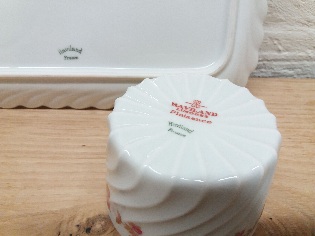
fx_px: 255
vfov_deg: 49.7
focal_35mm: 28
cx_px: 158
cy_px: 118
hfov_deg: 63.4
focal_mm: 3.7
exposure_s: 1/179
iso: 200
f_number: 1.9
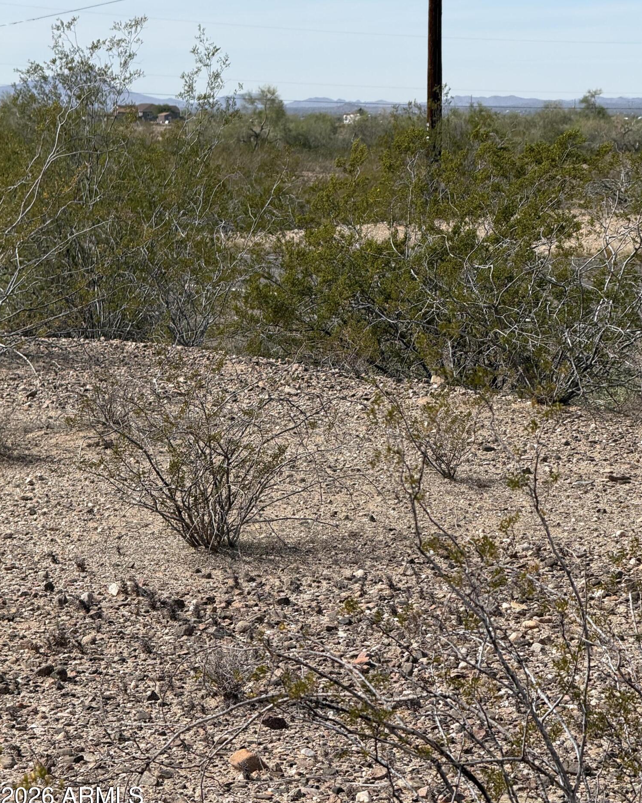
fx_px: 2993
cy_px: 404
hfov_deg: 12.2
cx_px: 322
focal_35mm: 126
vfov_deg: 15.3
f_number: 2.8
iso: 64
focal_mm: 15.66
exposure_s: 1/1969
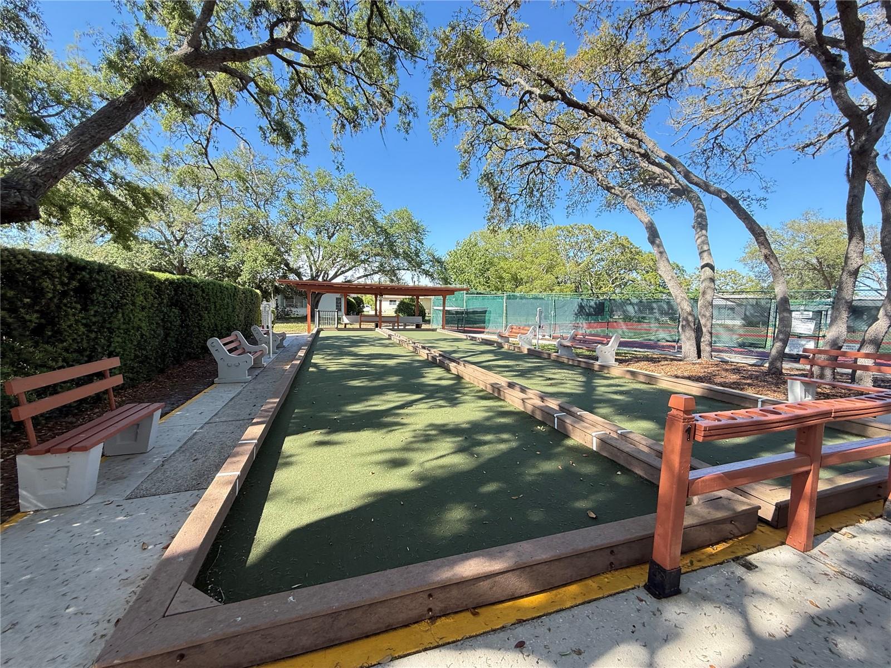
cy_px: 334
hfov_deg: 102.1
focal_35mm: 14
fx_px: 360
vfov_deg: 85.7
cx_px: 446
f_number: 2.2
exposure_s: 1/338
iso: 64
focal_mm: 2.22
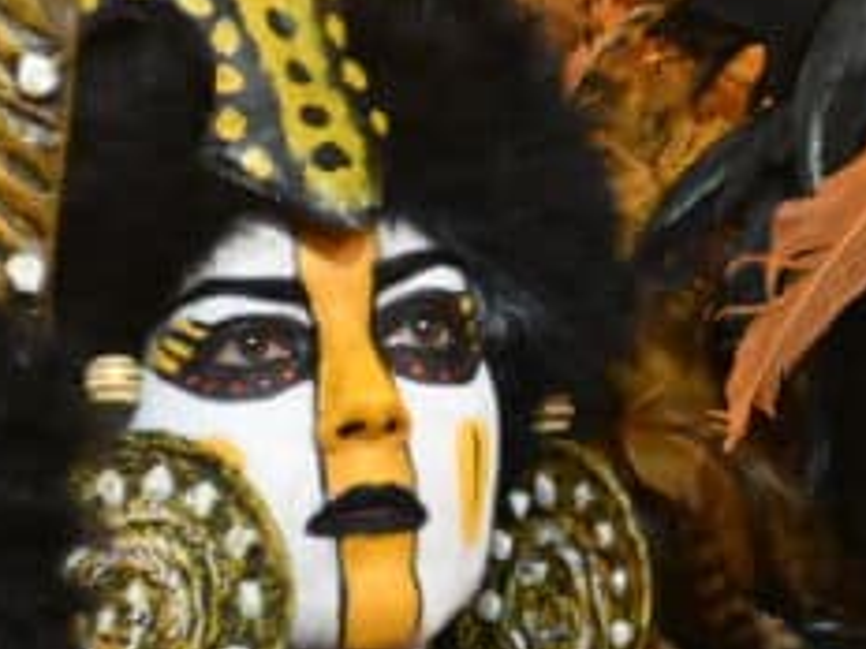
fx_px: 10532
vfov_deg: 3.5
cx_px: 1560
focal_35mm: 421
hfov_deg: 4.7
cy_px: 759
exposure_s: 1/60
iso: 8000
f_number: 5
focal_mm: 66
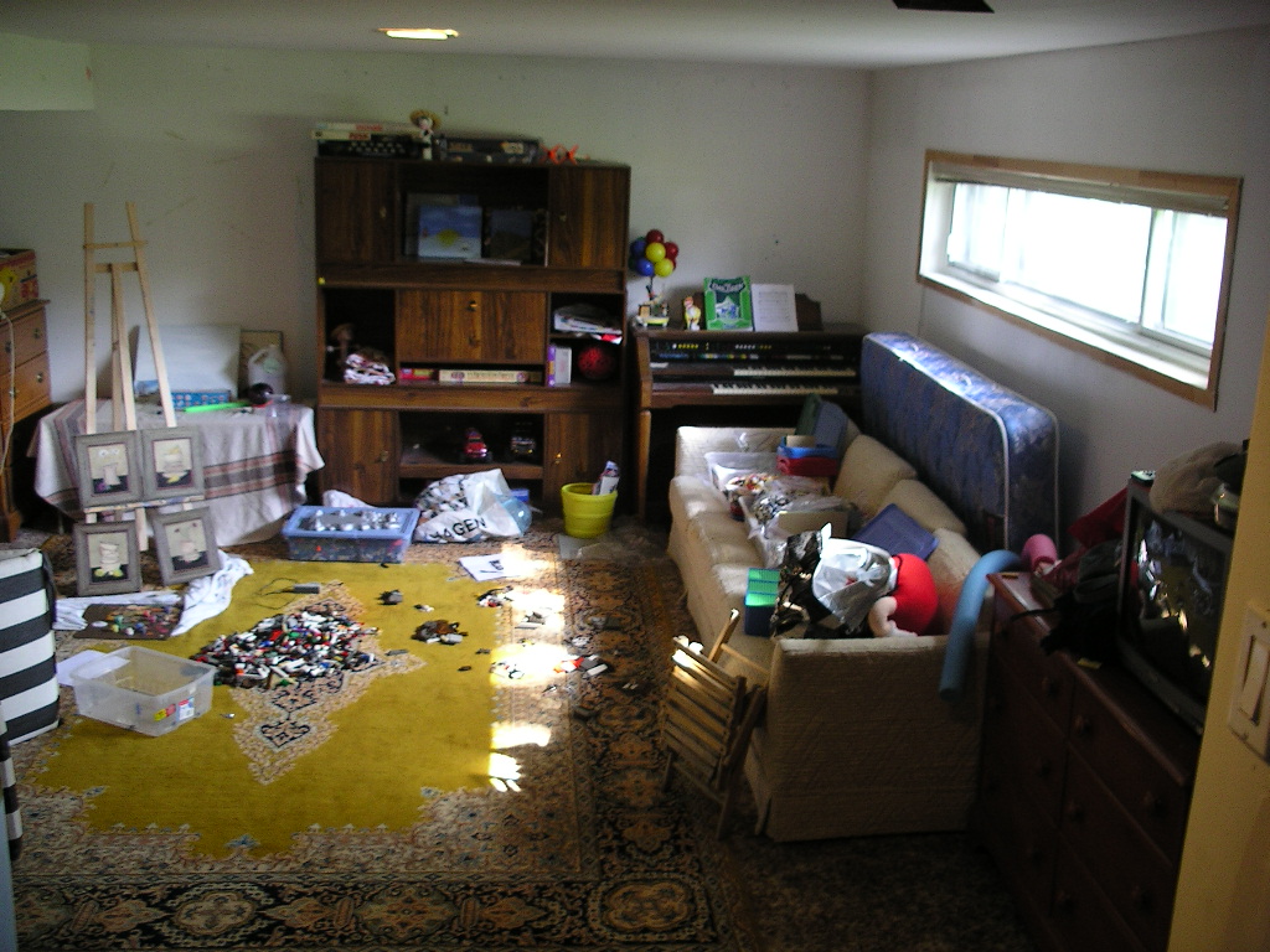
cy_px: 476
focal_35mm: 37
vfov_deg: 38.7
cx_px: 635
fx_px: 1357
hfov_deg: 50.1
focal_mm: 7.8
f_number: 2.8
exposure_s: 1/21
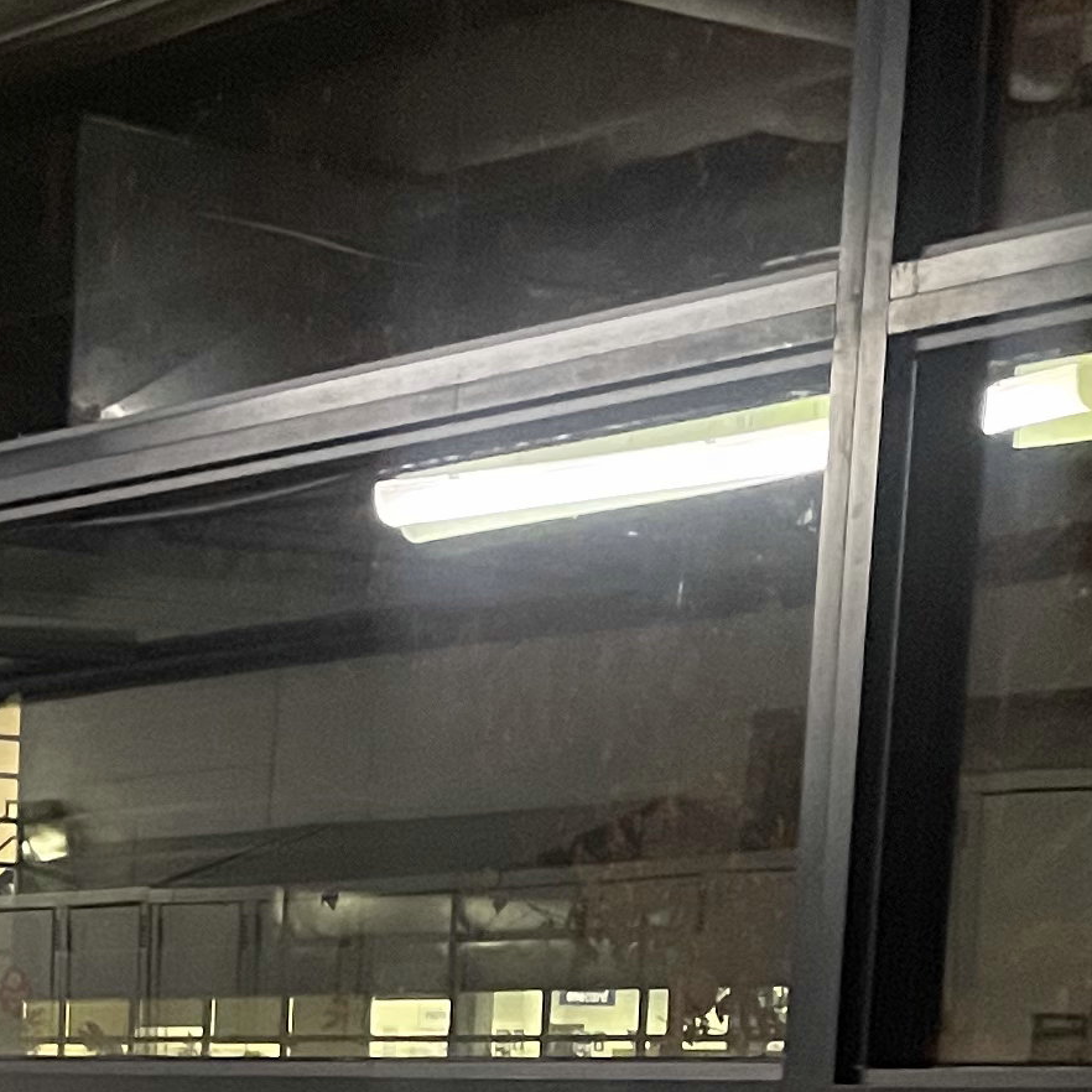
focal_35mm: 105
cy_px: 1659
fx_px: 3747
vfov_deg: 15.3
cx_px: -373
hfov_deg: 15.7
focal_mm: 4.2
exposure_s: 1/30
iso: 640
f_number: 1.6
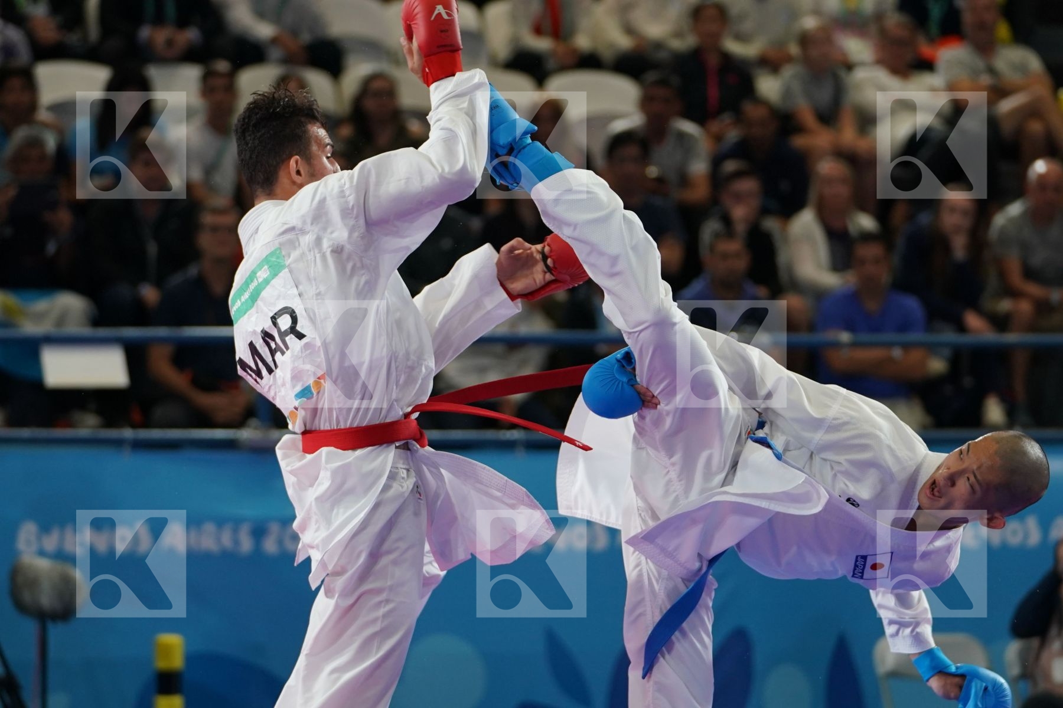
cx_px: 532
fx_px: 5492
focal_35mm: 186
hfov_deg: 11.1
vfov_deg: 7.4
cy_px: 354
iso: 1250
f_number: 2.8
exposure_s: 1/1000
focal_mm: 124
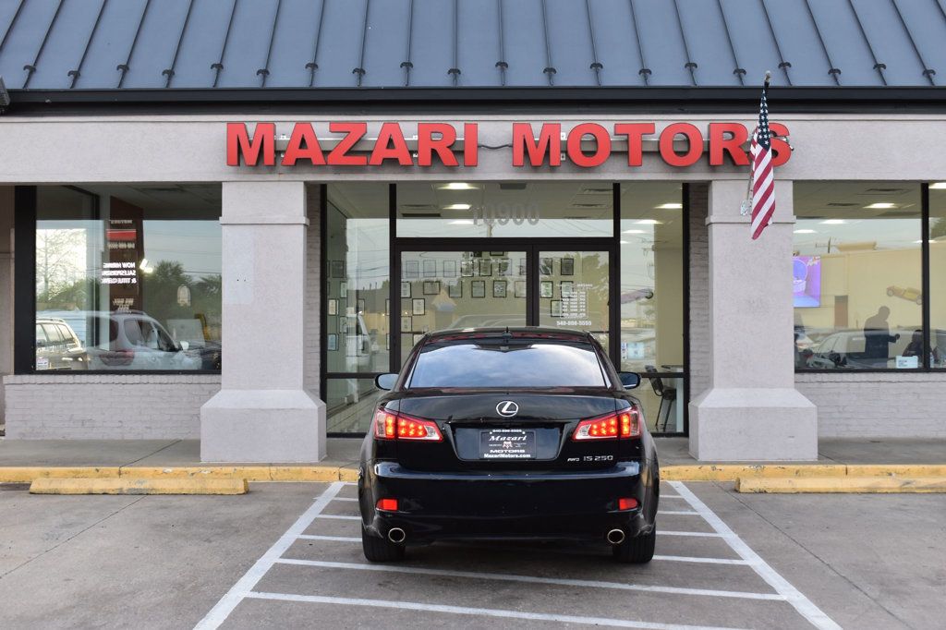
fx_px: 1261
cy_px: 315
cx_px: 473
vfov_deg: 28.1
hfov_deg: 41.1
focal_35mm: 48
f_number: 8
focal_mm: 32
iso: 400
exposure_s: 1/60
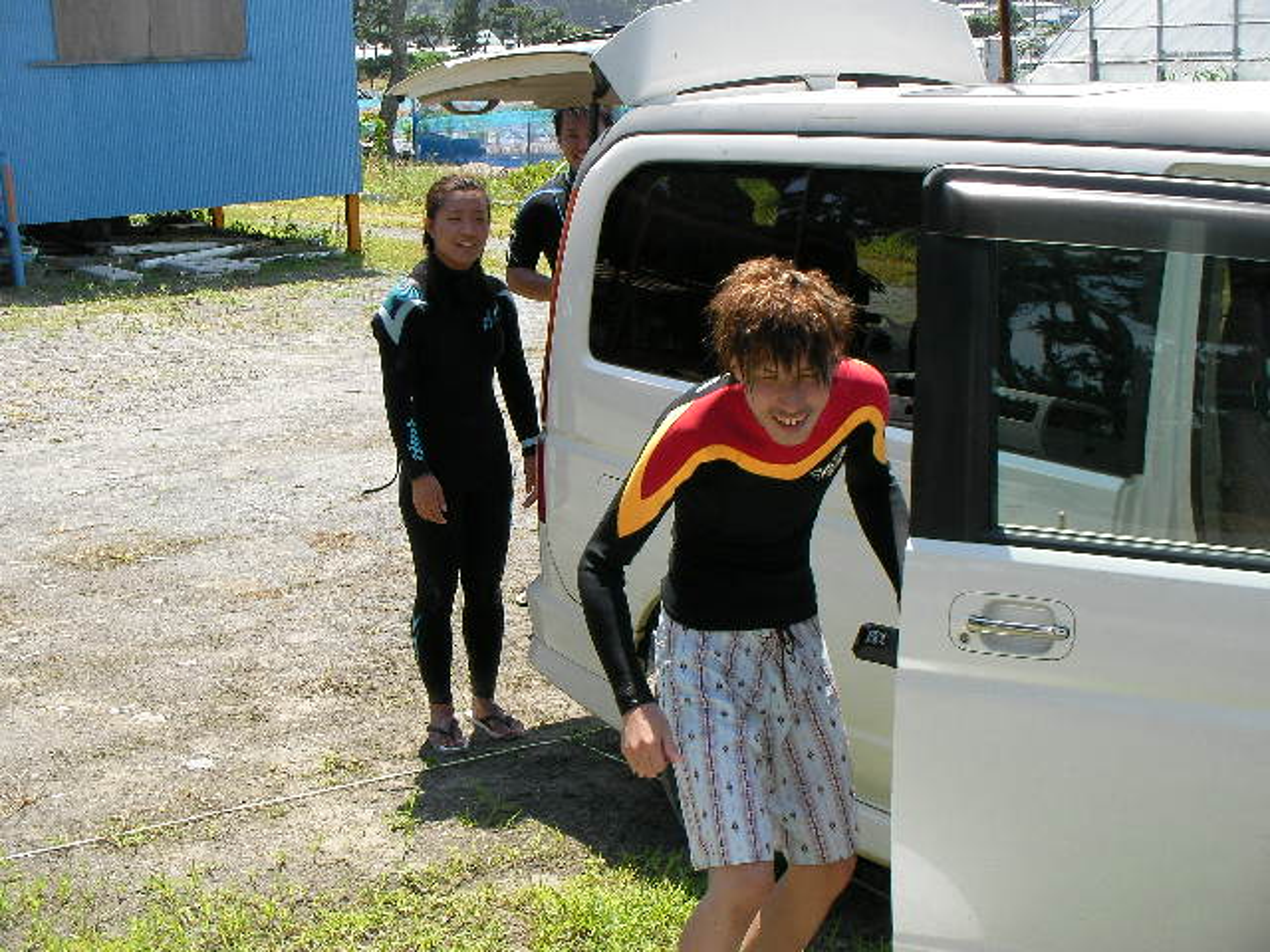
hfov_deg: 32.7
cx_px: 635
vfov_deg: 24.8
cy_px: 476
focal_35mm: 59
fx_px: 2165
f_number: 4.1
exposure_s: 1/332
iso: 50
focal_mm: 9.7
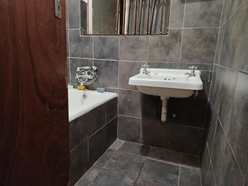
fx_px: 172
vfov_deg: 56.8
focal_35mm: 24
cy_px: 93
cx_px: 124
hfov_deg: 71.6
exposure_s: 1/25
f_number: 1.75
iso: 2119
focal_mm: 5.25
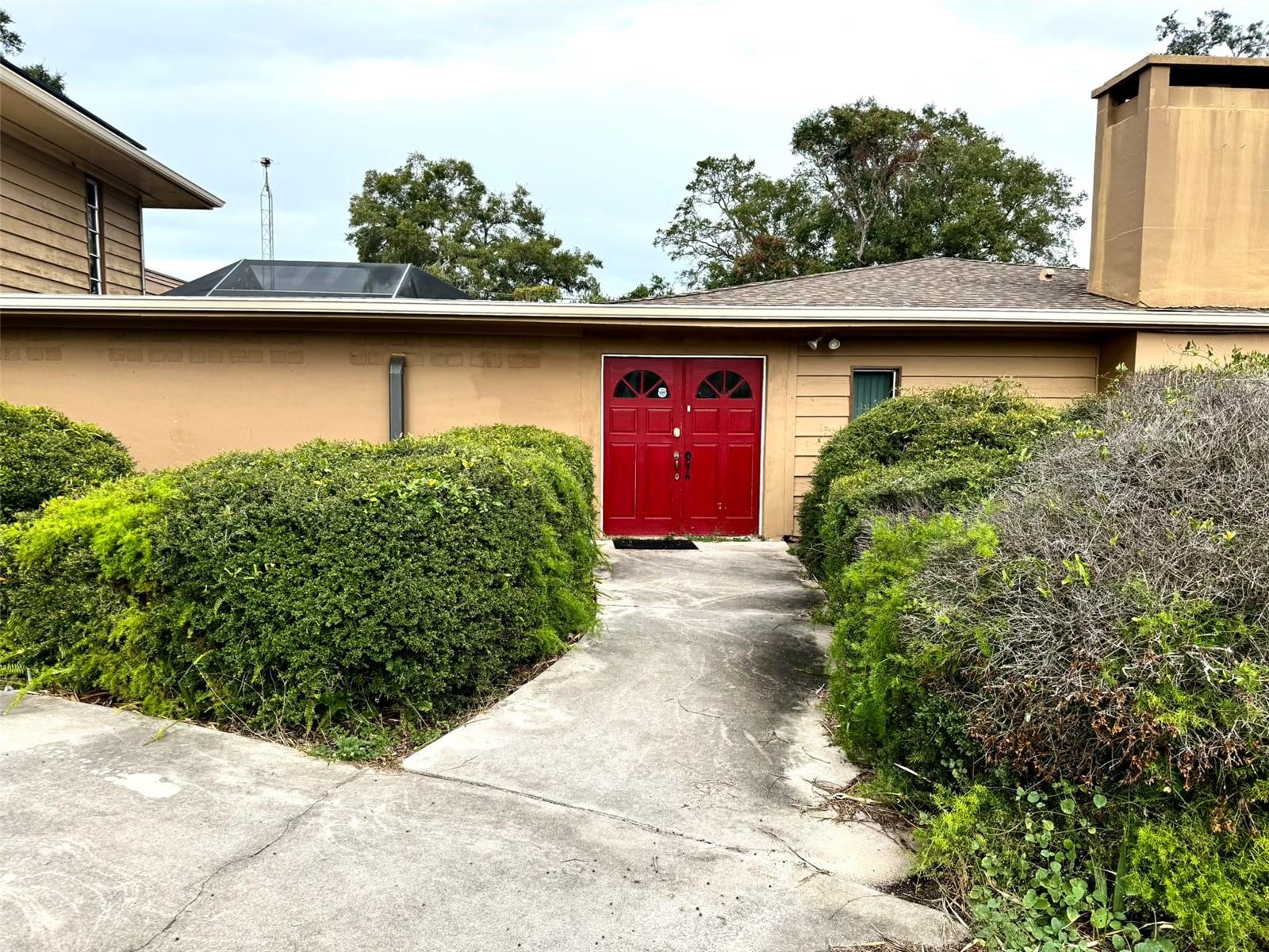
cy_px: 476
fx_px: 880
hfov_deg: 71.6
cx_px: 634
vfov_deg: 56.8
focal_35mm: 24
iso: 80
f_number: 1.78
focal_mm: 6.76
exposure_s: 1/1767
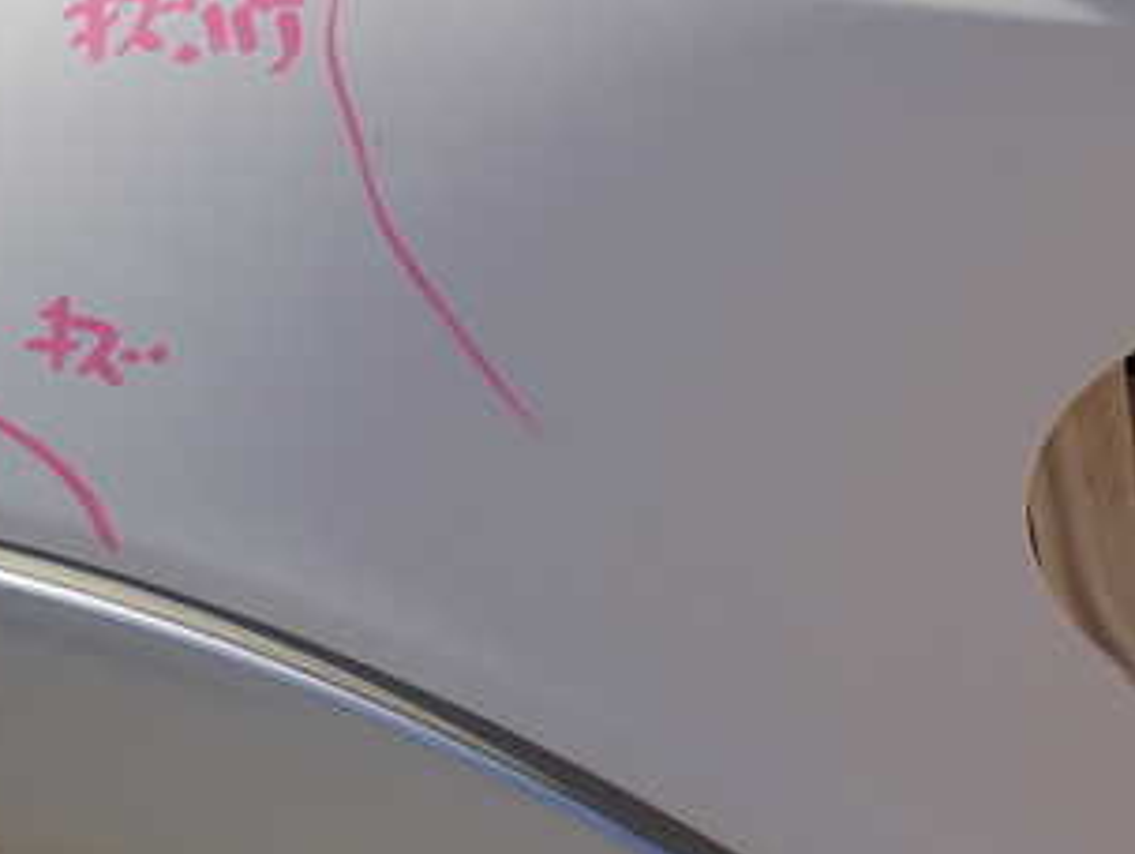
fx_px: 2856
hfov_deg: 22.5
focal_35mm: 87
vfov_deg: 17.0
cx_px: 468
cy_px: 569
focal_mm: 7.84
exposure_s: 1/800
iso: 100
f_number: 4
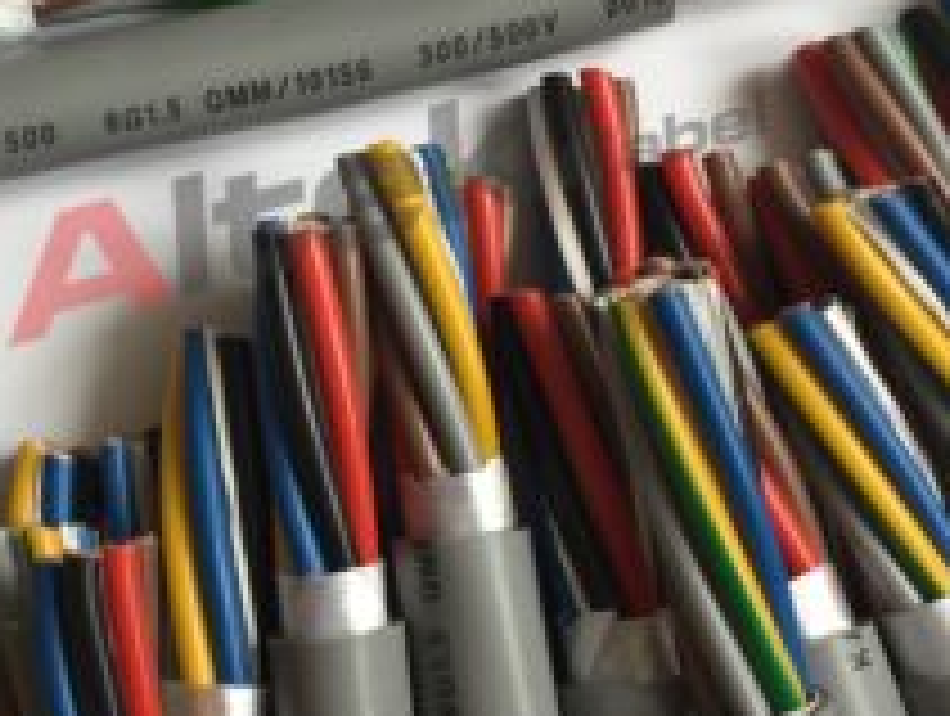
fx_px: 1320
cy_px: 223
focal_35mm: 48
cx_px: 194
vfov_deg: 30.1
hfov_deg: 38.2
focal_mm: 4.15
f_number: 2.2
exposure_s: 1/100
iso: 40
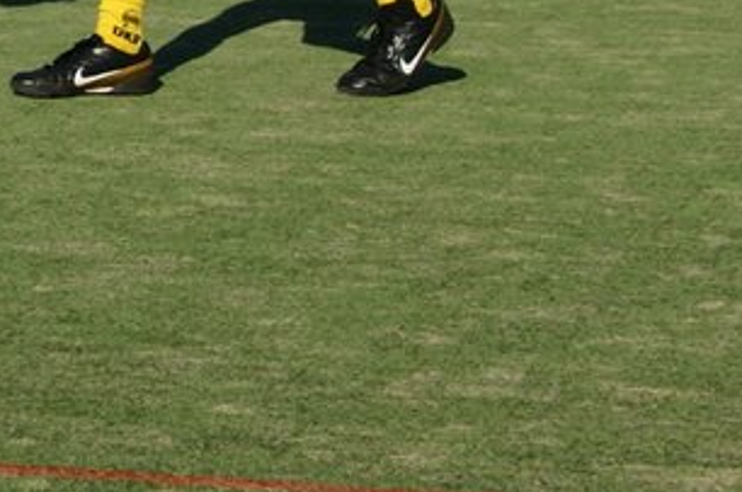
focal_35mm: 206
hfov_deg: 9.9
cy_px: -319
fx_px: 4238
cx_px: -41
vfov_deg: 6.5
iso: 100
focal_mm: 35
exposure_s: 1/400
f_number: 8
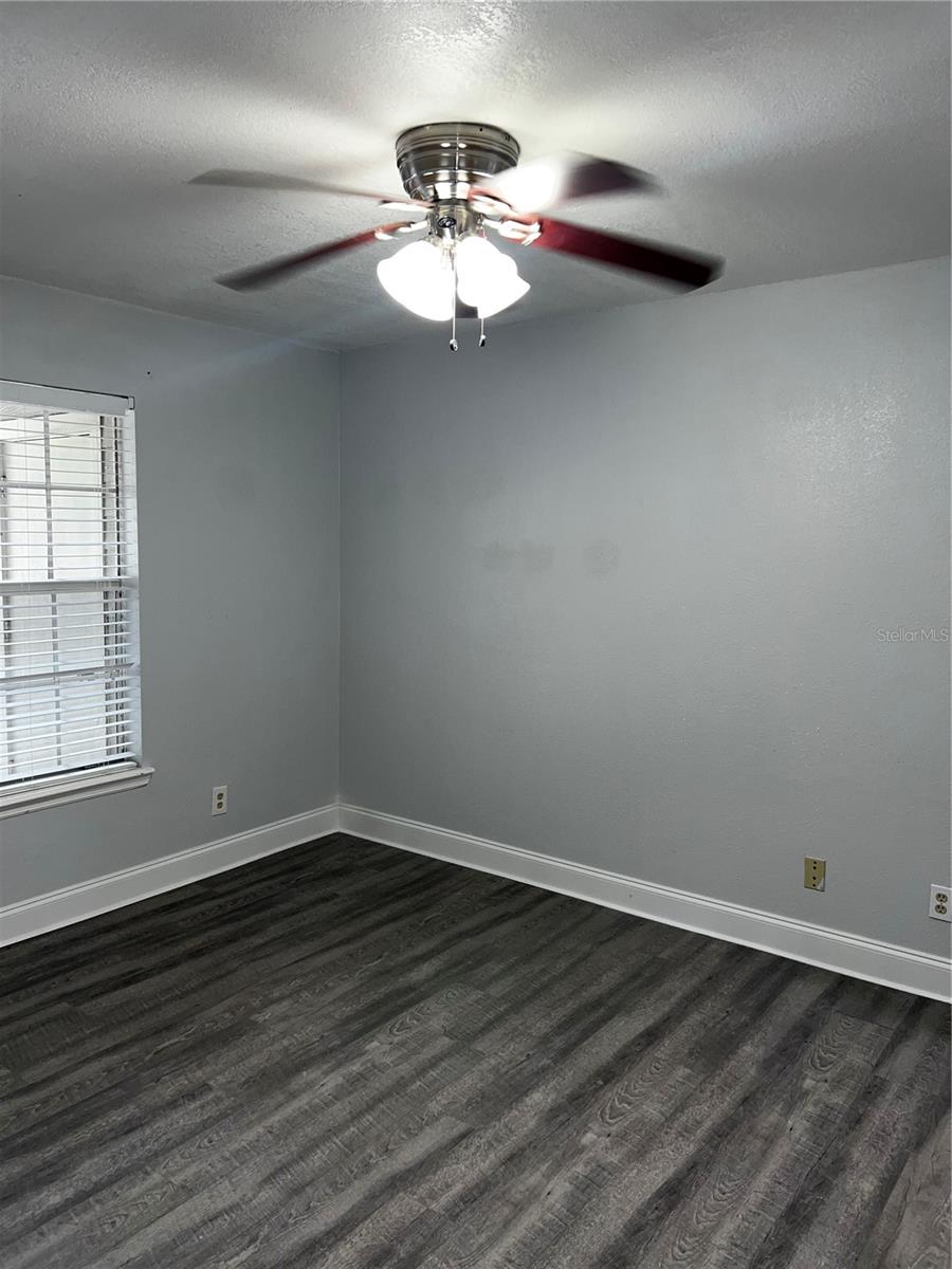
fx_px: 953
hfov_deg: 53.1
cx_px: 476
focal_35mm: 26
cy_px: 634
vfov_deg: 67.3
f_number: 1.5
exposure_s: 1/30
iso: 32
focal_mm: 5.7
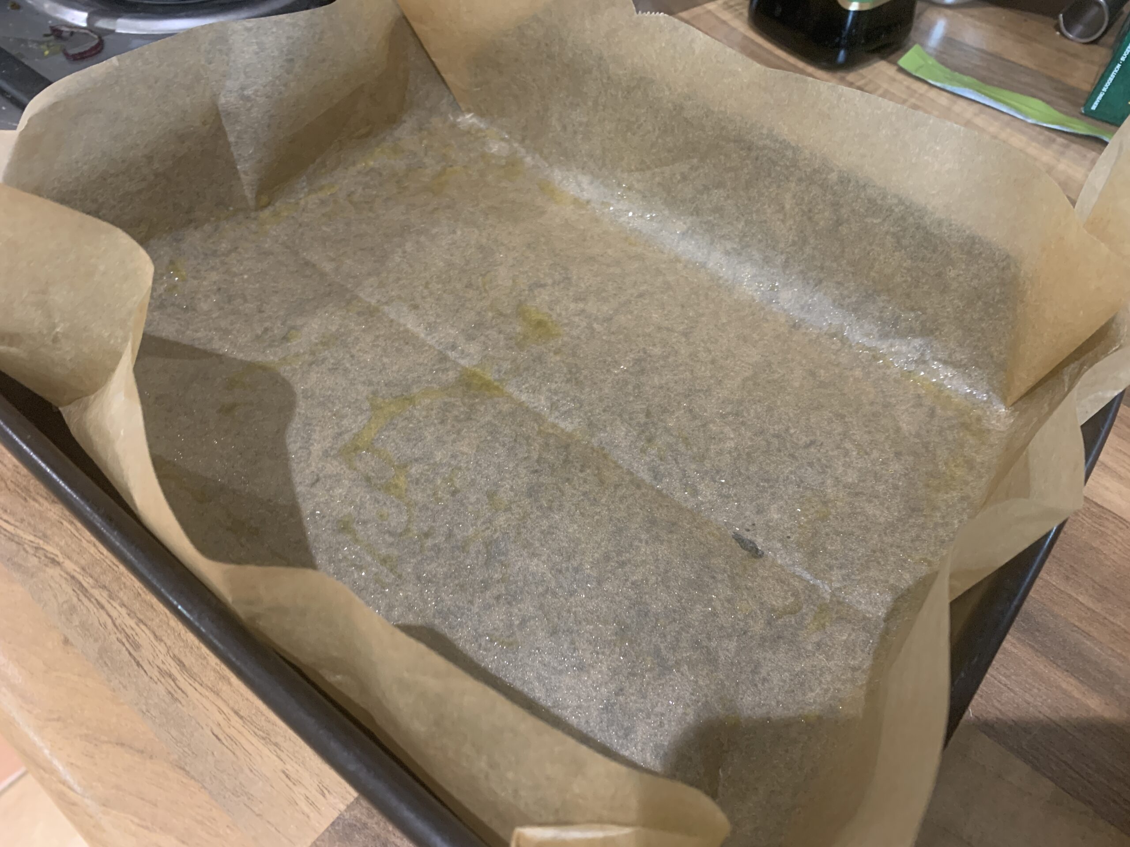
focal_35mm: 26
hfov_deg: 67.3
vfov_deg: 53.1
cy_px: 424
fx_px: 849
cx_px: 565
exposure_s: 1/33
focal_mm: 4.25
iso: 320
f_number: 1.8
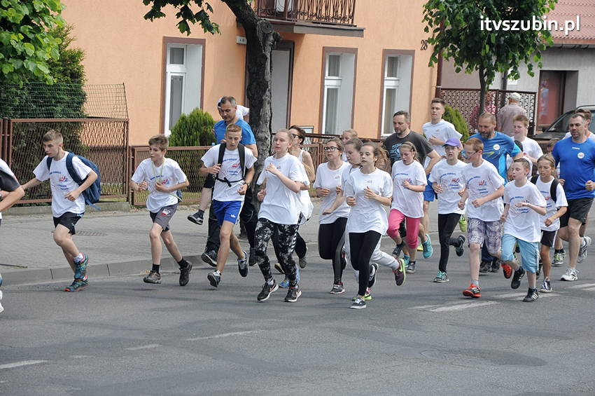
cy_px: 198
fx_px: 2601
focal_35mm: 158
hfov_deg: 13.1
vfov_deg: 8.7
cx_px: 298
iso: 800
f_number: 8
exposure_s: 1/1000
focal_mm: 105
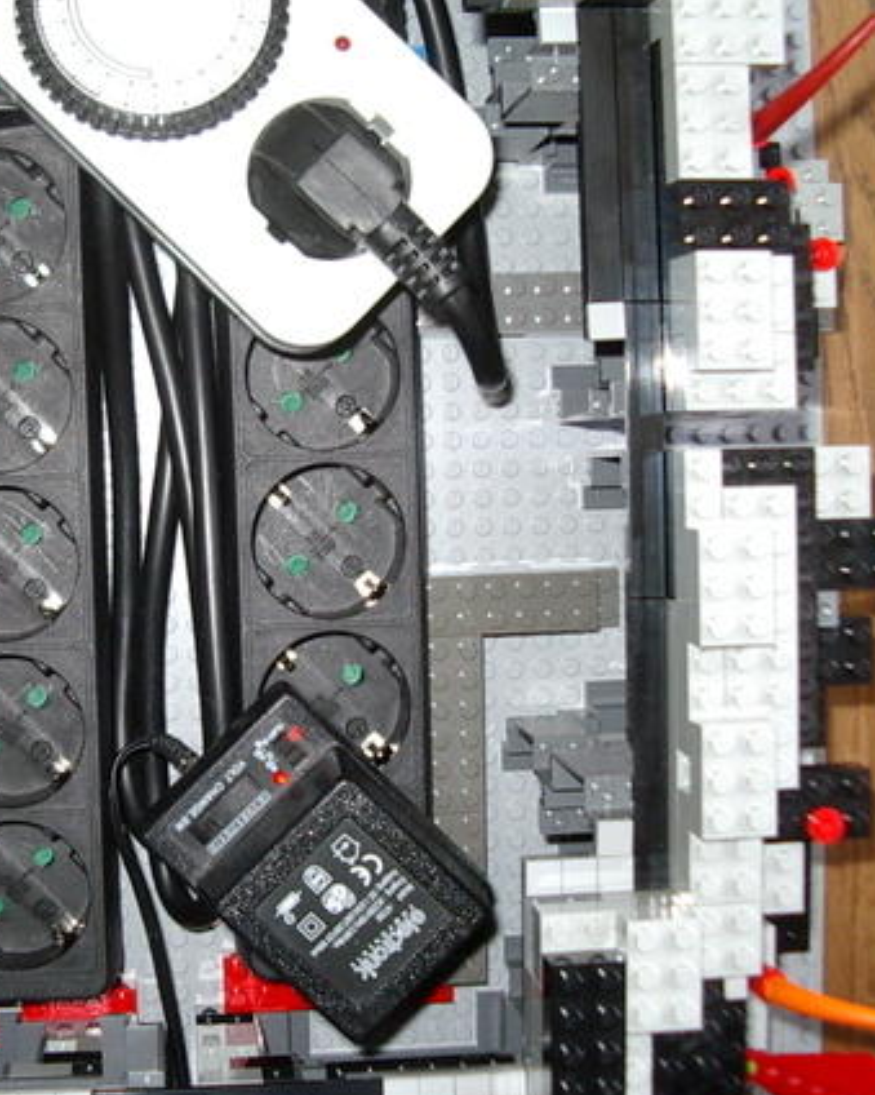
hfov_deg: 26.7
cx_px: 209
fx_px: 1813
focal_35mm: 56
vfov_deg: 33.6
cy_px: 555
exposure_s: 1/60
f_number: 2.6
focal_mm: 5.8
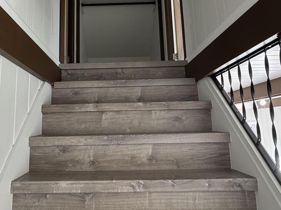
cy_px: 87
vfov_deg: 48.0
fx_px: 235
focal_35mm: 29
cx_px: 109
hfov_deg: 61.0
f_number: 2.2
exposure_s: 1/60
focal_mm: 2.22
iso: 160
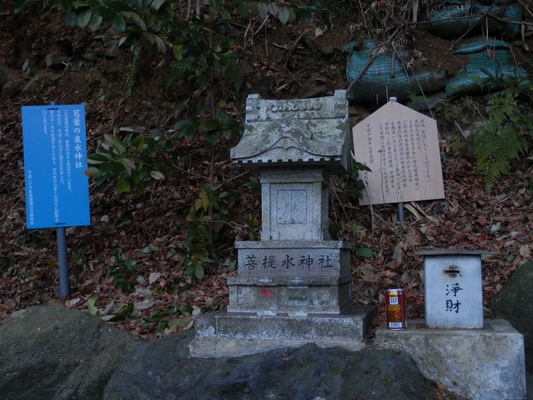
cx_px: 266
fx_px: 693
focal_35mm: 45
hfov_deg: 42.1
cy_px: 200
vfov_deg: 32.2
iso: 160
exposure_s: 1/80
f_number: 3.8
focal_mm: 8
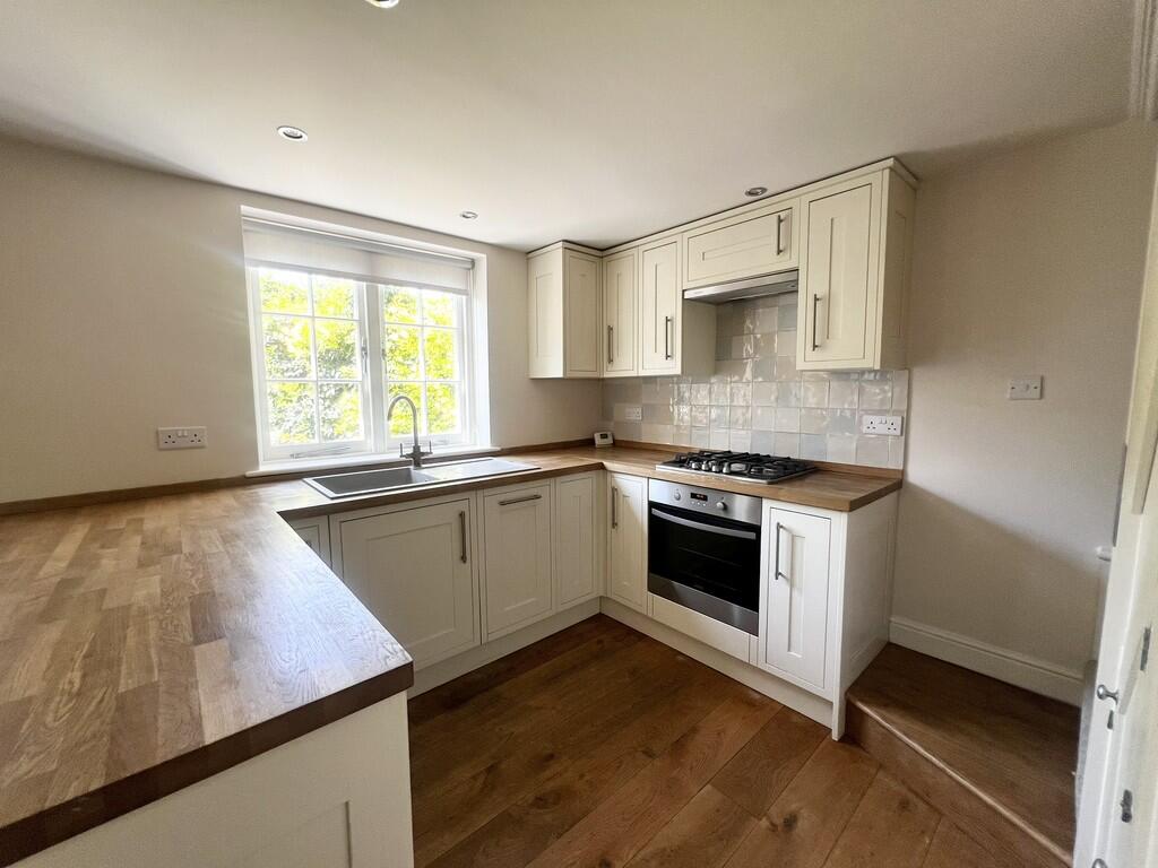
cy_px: 434
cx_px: 579
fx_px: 435
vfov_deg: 89.9
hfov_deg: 106.2
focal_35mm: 13
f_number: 1.8
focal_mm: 1.57
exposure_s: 1/99
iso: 80
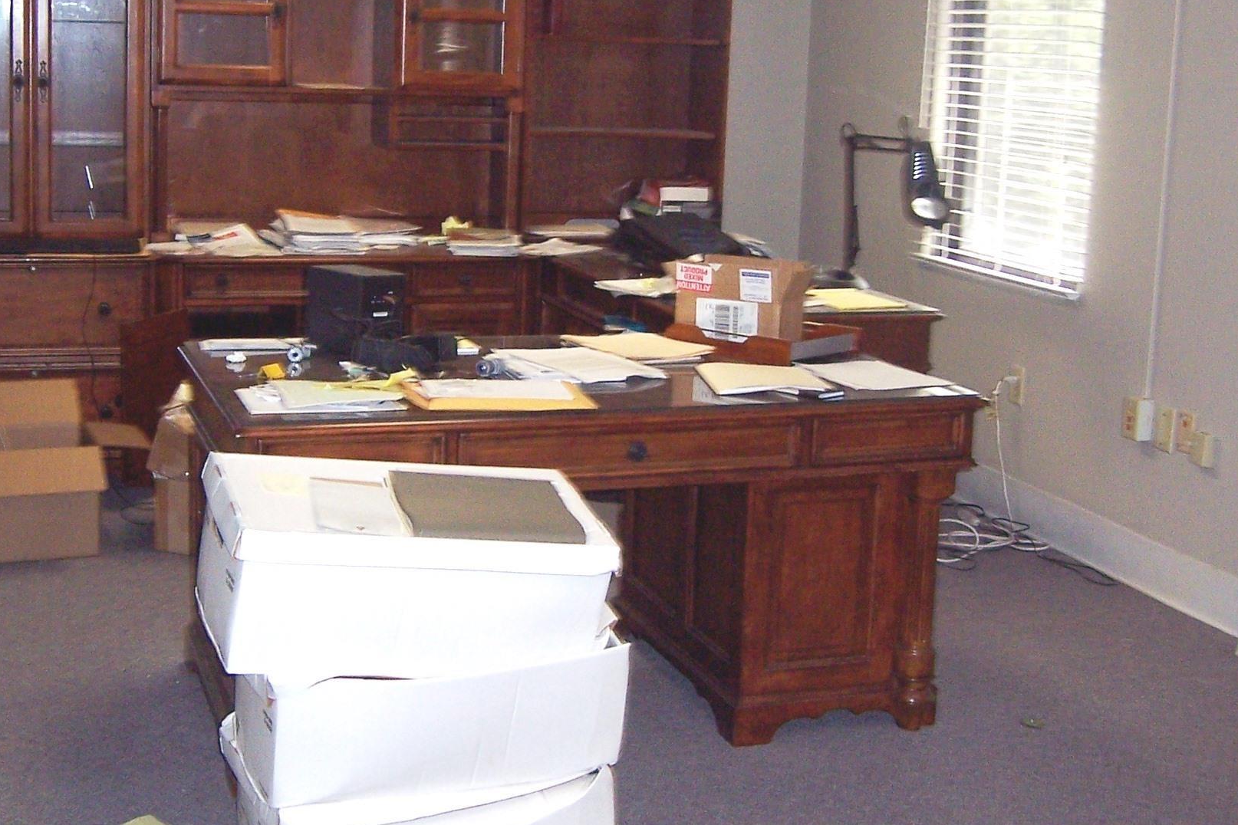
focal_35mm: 49
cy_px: 302
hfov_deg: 40.2
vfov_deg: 27.4
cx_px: 512
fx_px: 1685
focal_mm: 5.5
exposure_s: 1/60
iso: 140
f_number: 2.8
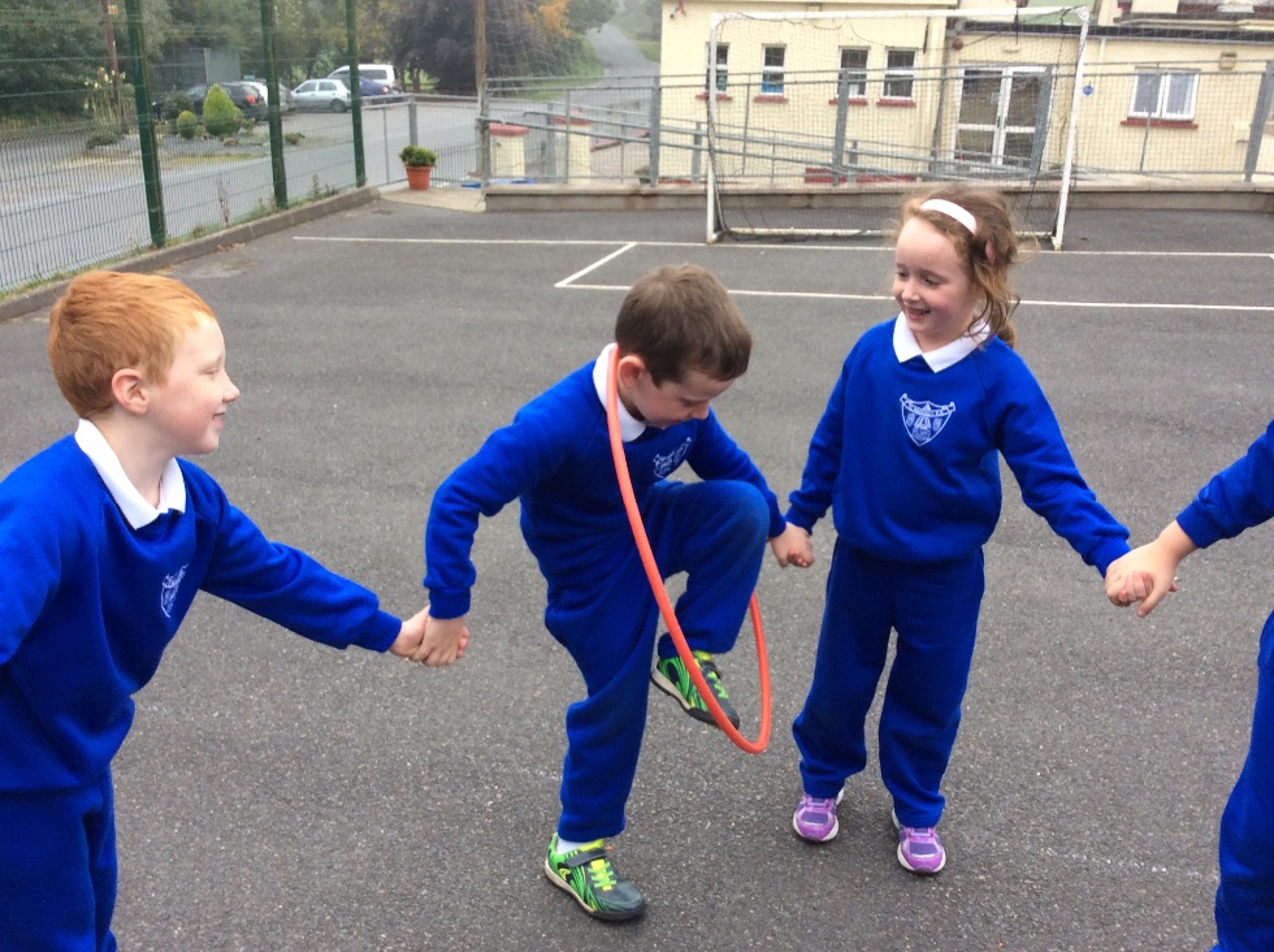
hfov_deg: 56.9
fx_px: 1176
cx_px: 637
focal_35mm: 32
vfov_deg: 44.1
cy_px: 476
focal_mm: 3.3
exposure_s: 1/161
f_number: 2.4
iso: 32
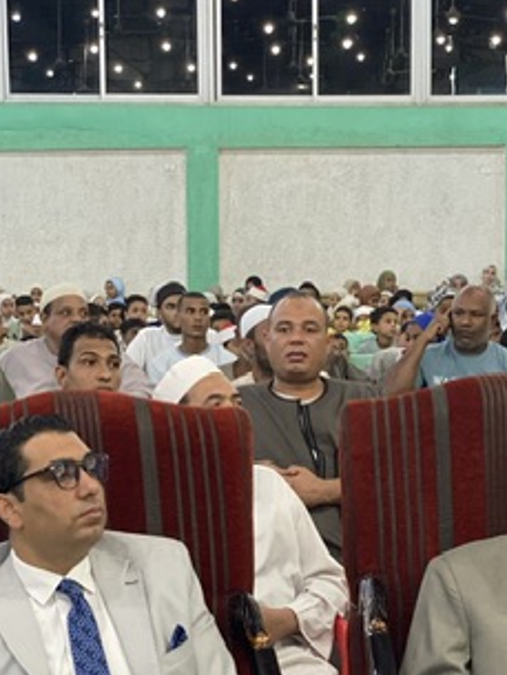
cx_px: 312
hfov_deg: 13.6
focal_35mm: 109
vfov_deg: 17.9
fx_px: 2127
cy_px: 551
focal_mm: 6
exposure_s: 1/33
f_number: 2
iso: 400
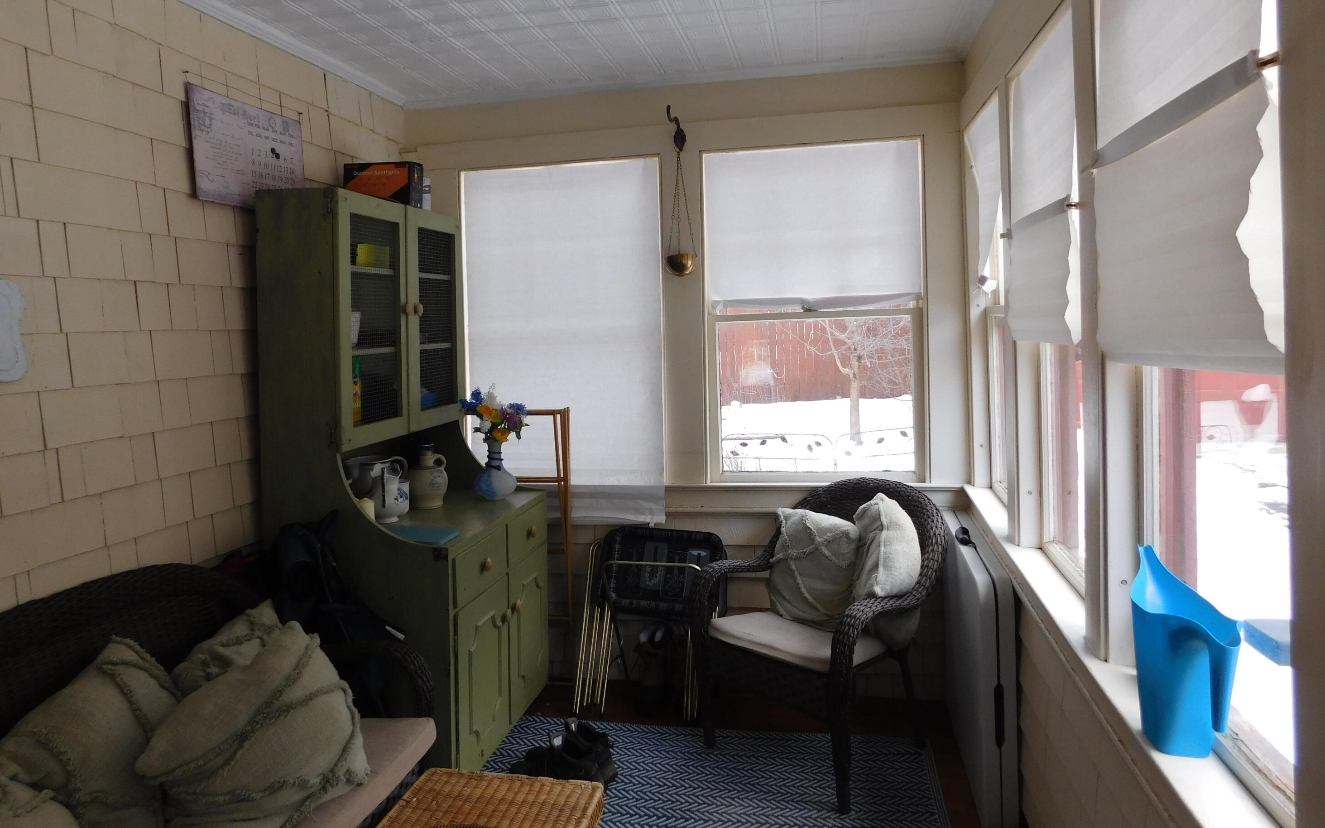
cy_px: 347
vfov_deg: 49.1
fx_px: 903
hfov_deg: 72.6
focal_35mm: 25
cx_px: 655
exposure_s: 1/80
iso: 125
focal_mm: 4
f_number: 3
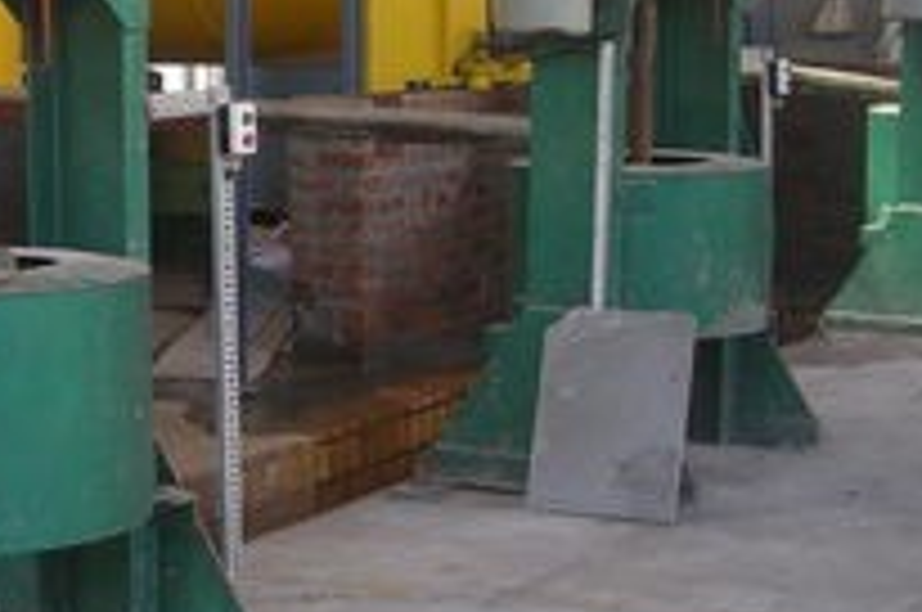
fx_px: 2276
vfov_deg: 15.2
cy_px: 74
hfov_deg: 22.2
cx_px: 54
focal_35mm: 89
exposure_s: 1/62
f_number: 2.8
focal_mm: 5.7
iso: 50
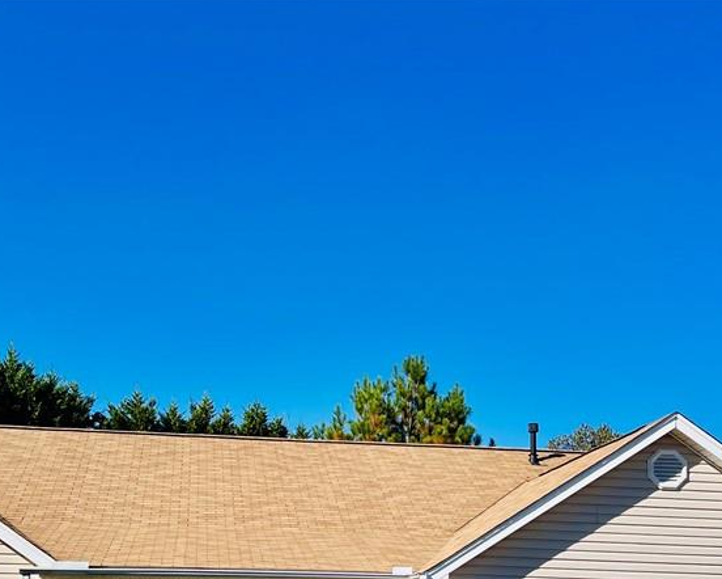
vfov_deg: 31.0
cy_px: 496
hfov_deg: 39.5
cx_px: 317
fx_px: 1005
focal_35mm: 47
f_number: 1.5
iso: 50
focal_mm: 5.7
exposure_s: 1/5076
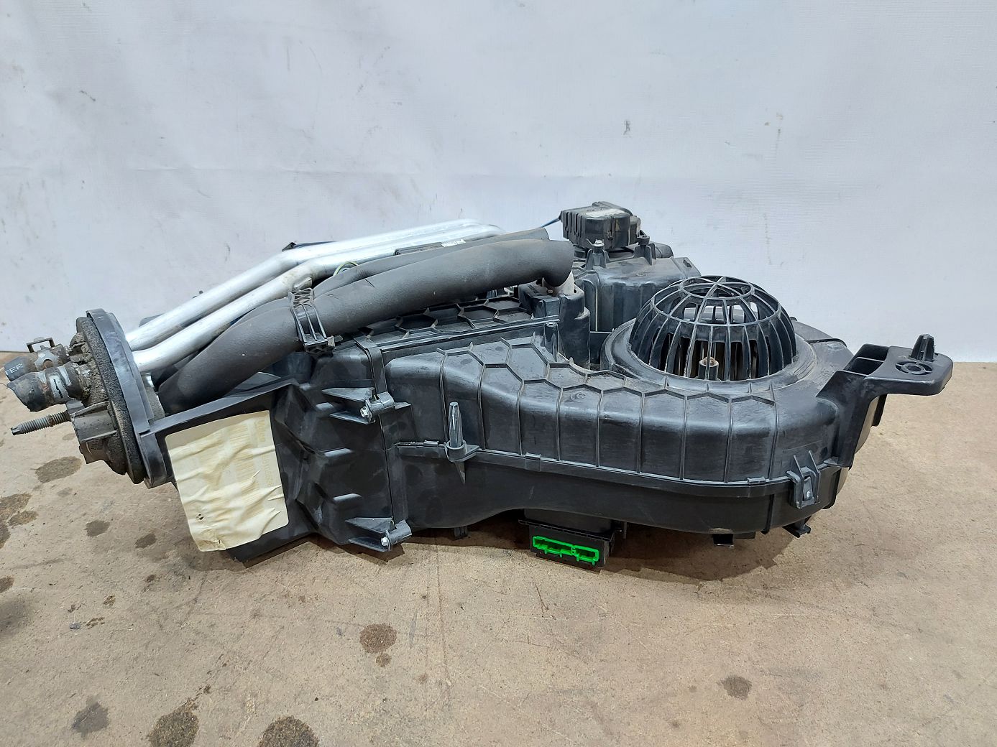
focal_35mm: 24
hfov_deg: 71.6
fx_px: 691
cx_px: 498
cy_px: 374
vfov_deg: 56.8
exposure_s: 1/33
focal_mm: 5.23
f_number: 1.8
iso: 200
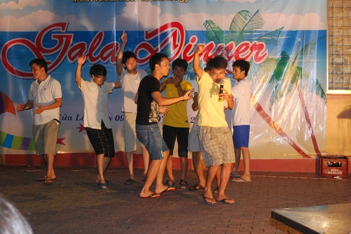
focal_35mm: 61
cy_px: 105
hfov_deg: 32.8
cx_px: 189
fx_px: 595
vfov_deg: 22.3
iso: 1600
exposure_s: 1/60
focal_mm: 34
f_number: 5
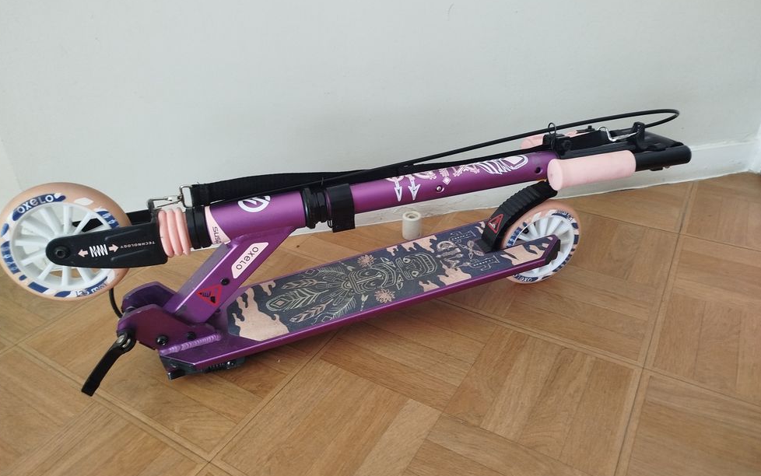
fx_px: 539
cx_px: 377
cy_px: 232
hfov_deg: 70.4
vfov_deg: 47.6
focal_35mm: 26
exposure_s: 1/33
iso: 640
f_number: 1.7
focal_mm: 5.31
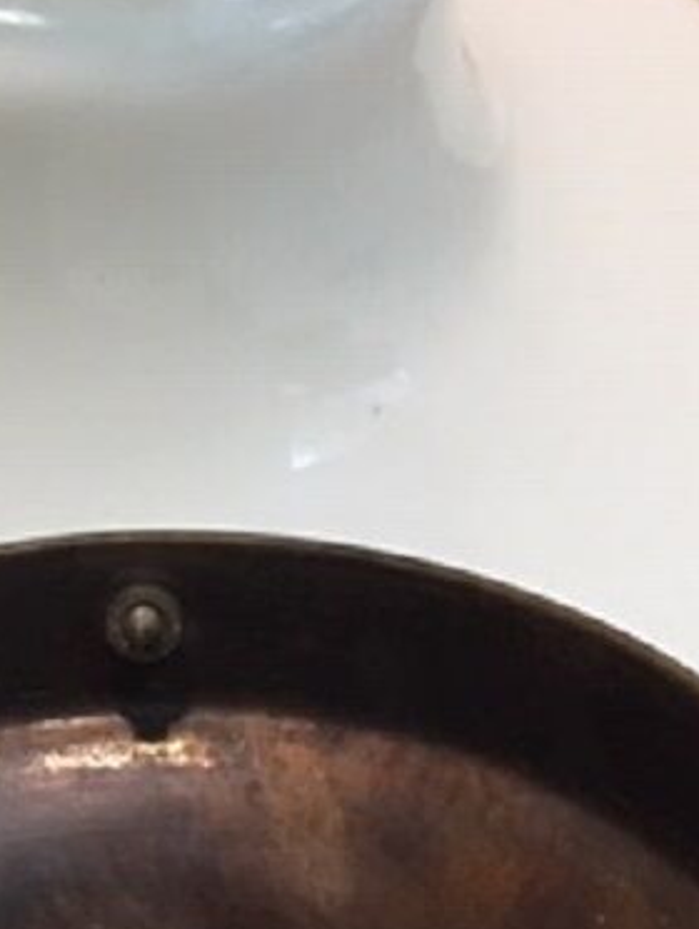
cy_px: 799
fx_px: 2230
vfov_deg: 23.0
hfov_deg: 17.5
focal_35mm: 83
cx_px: 25
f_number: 2.2
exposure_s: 1/17
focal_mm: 4.15
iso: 125
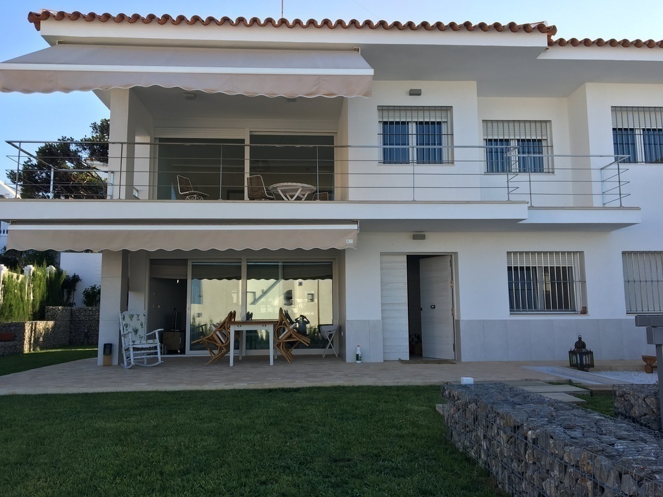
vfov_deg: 48.2
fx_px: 555
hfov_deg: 61.7
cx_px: 332
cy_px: 248
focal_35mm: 29
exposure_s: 1/478
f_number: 2.2
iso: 25
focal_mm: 4.15
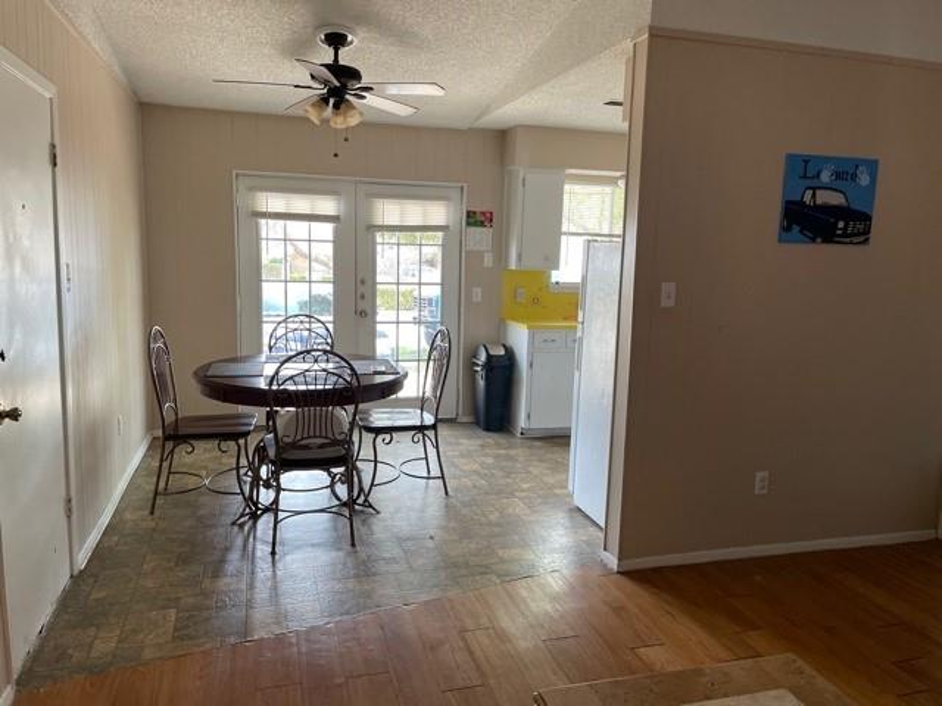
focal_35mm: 26
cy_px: 353
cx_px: 471
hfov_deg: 67.3
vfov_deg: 53.1
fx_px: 708
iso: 125
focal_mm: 4.2
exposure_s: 1/100
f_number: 1.6
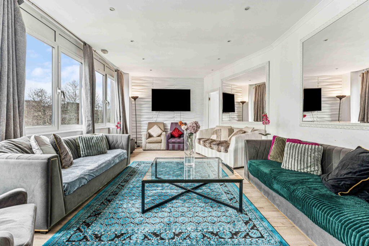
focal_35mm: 16
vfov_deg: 73.8
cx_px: 184
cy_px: 123
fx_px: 164
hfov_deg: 96.7
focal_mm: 16
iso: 50
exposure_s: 1/2.5
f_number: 8
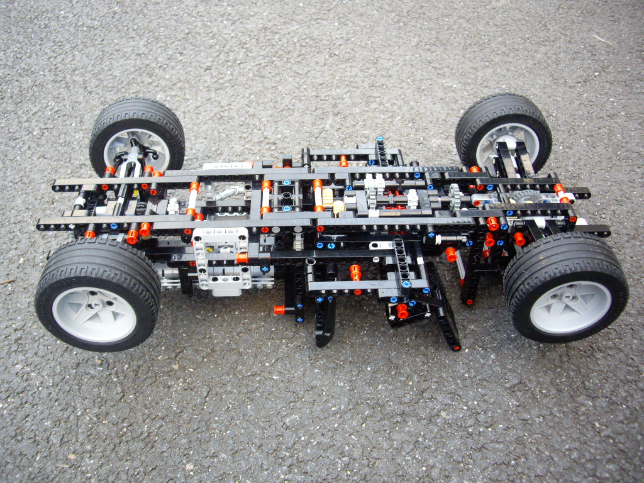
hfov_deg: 49.0
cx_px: 322
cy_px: 242
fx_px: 707
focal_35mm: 38
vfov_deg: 37.7
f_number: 2.8
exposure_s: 1/40
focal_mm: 7.9
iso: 400
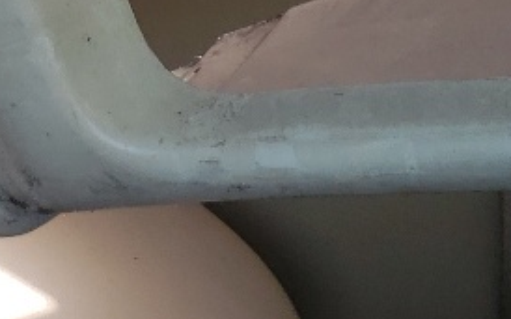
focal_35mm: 161
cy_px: -235
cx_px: 188
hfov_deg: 13.0
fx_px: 2241
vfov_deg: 7.9
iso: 50
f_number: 1.5
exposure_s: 1/238
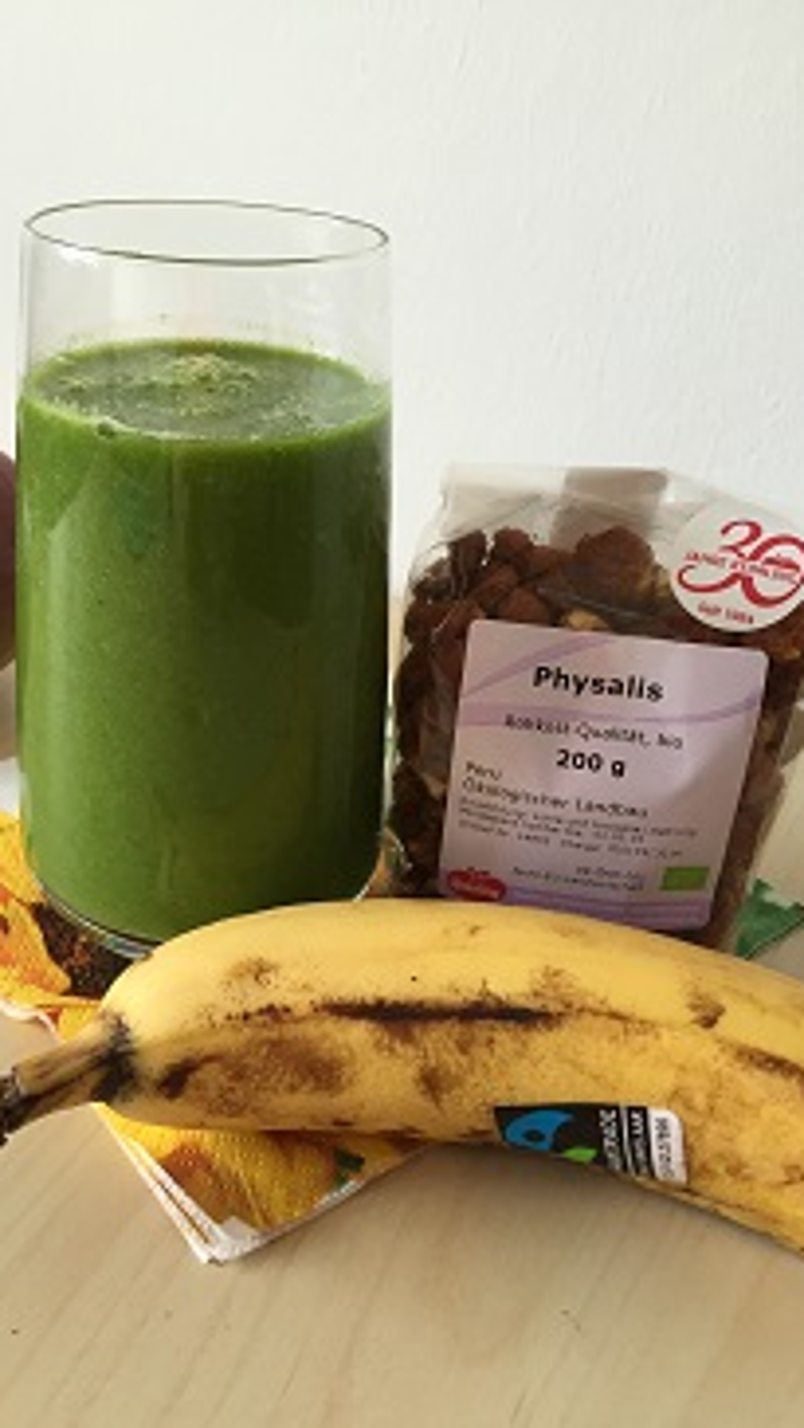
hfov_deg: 36.4
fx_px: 1212
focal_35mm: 32
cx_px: 276
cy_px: 712
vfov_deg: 61.0
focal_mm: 4.15
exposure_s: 1/30
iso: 64
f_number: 2.2
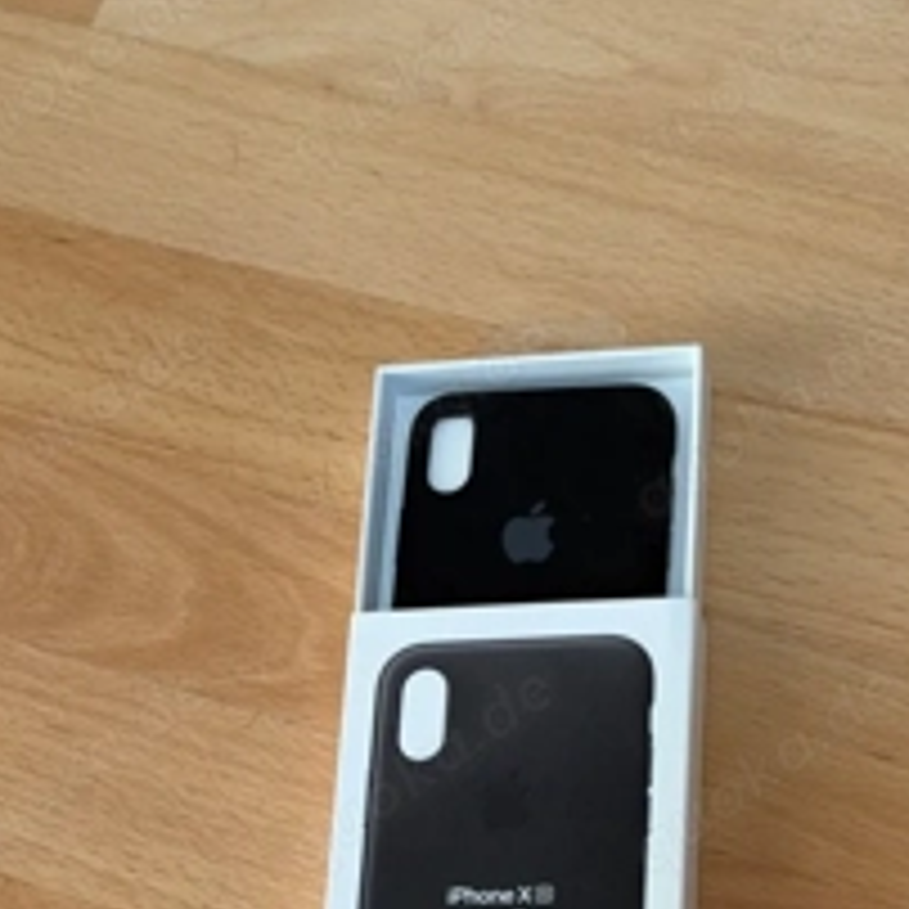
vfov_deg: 20.2
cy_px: 819
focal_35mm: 84
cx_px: 518
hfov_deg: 20.6
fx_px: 2496
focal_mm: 6.76
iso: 250
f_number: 1.78
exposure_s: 1/60
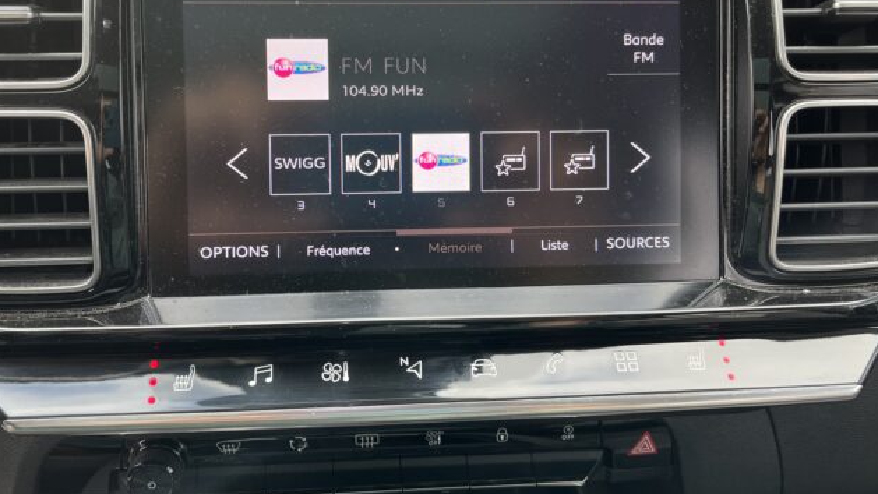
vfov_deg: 32.7
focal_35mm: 36
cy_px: 180
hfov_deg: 55.2
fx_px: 838
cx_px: 395
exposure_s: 1/167
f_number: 1.6
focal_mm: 5.1
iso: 64
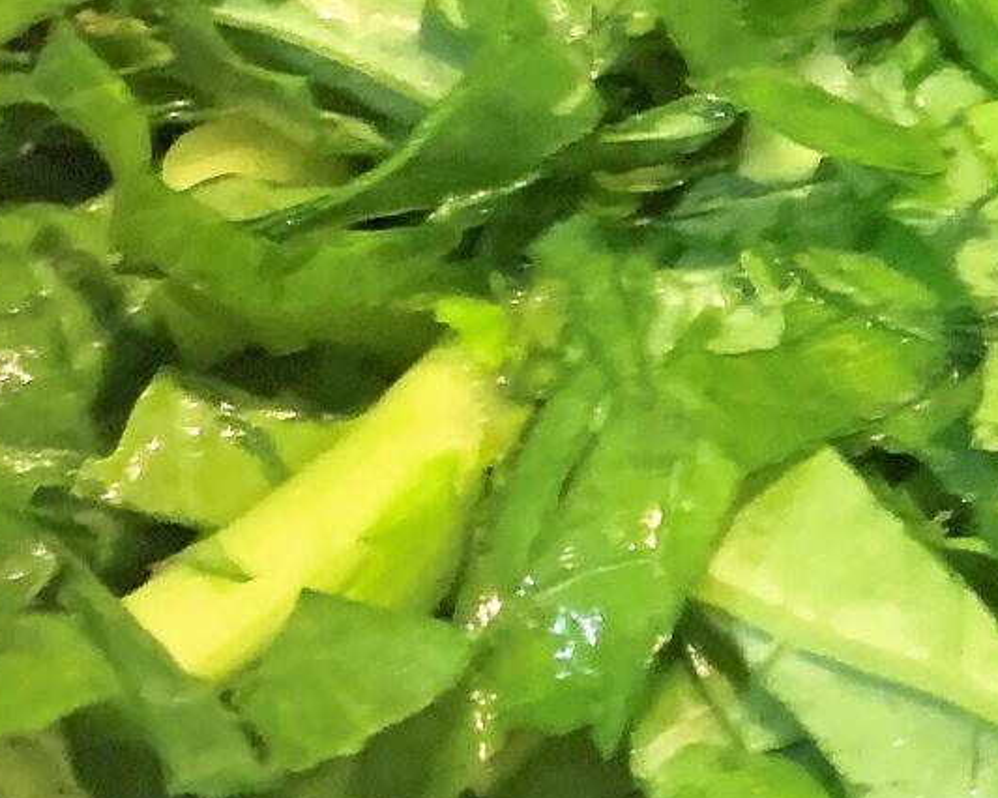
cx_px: 1859
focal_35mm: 122
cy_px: 285
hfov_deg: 13.9
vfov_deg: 12.6
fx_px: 3602
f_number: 1.8
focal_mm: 4.25
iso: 400
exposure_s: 1/25
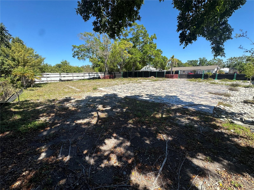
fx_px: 103
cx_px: 127
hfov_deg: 102.1
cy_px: 95
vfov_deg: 85.7
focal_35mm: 14
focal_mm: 2.22
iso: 40
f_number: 2.2
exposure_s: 1/1366
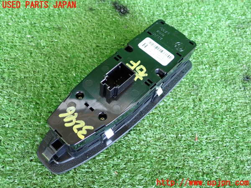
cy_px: 94
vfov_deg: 44.2
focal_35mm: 32
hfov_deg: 56.8
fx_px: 232
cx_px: 126
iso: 250
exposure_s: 1/30
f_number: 2.4
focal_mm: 5.79
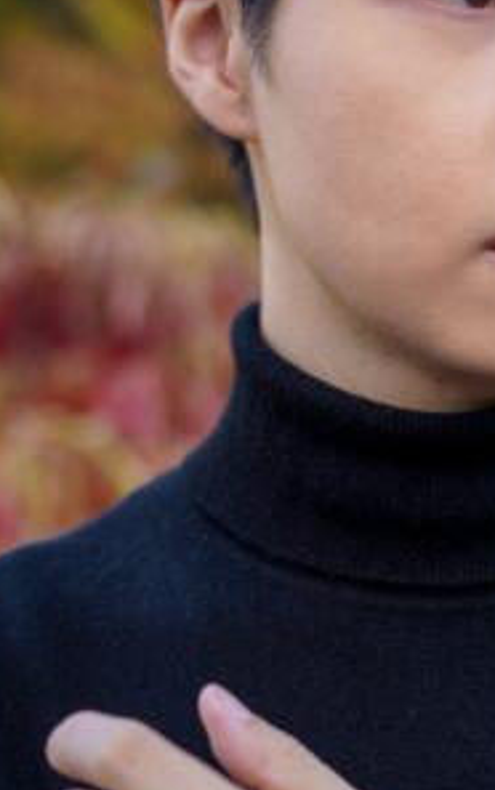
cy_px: 348
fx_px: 2069
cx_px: 470
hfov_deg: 13.5
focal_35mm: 96
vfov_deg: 21.6
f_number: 2.2
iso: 100
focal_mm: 35
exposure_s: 1/250
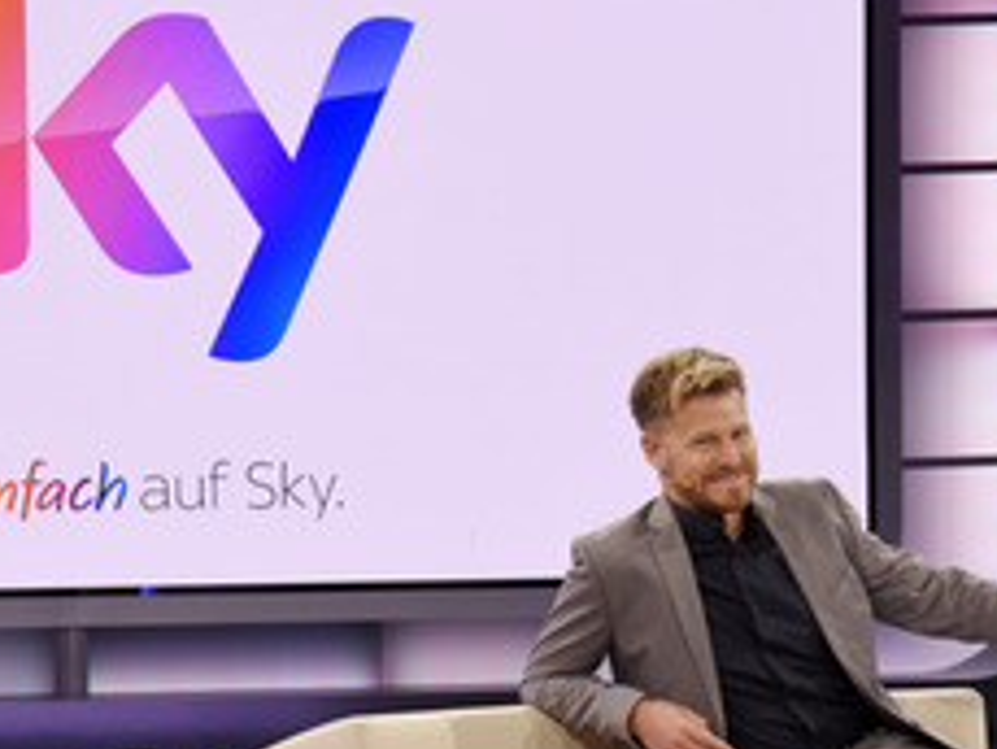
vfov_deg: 8.2
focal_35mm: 180
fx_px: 5187
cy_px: 562
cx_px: 651
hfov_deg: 11.0
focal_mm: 95
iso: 1600
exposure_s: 1/80
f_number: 6.3
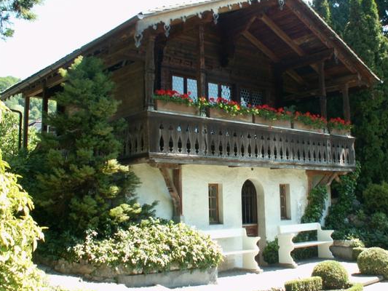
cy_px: 135
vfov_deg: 34.3
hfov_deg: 44.6
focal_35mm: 42
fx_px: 471
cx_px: 228
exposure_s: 1/30
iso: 50
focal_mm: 5.86
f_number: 5
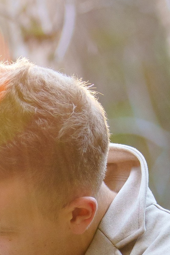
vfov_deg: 3.9
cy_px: 342
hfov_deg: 2.6
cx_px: -79
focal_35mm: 524
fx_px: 3710
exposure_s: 1/250
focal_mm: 105
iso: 800
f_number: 2.8
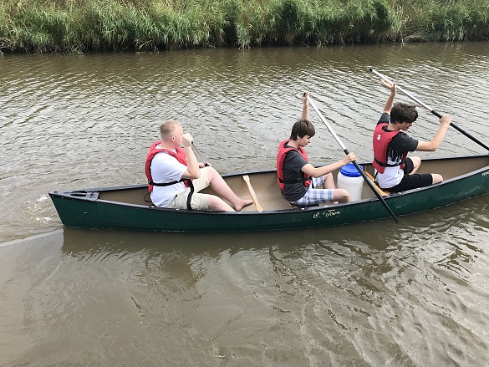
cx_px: 244
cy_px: 184
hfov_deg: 63.4
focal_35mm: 28
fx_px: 396
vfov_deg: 49.8
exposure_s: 1/977
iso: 20
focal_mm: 3.99
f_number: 1.8
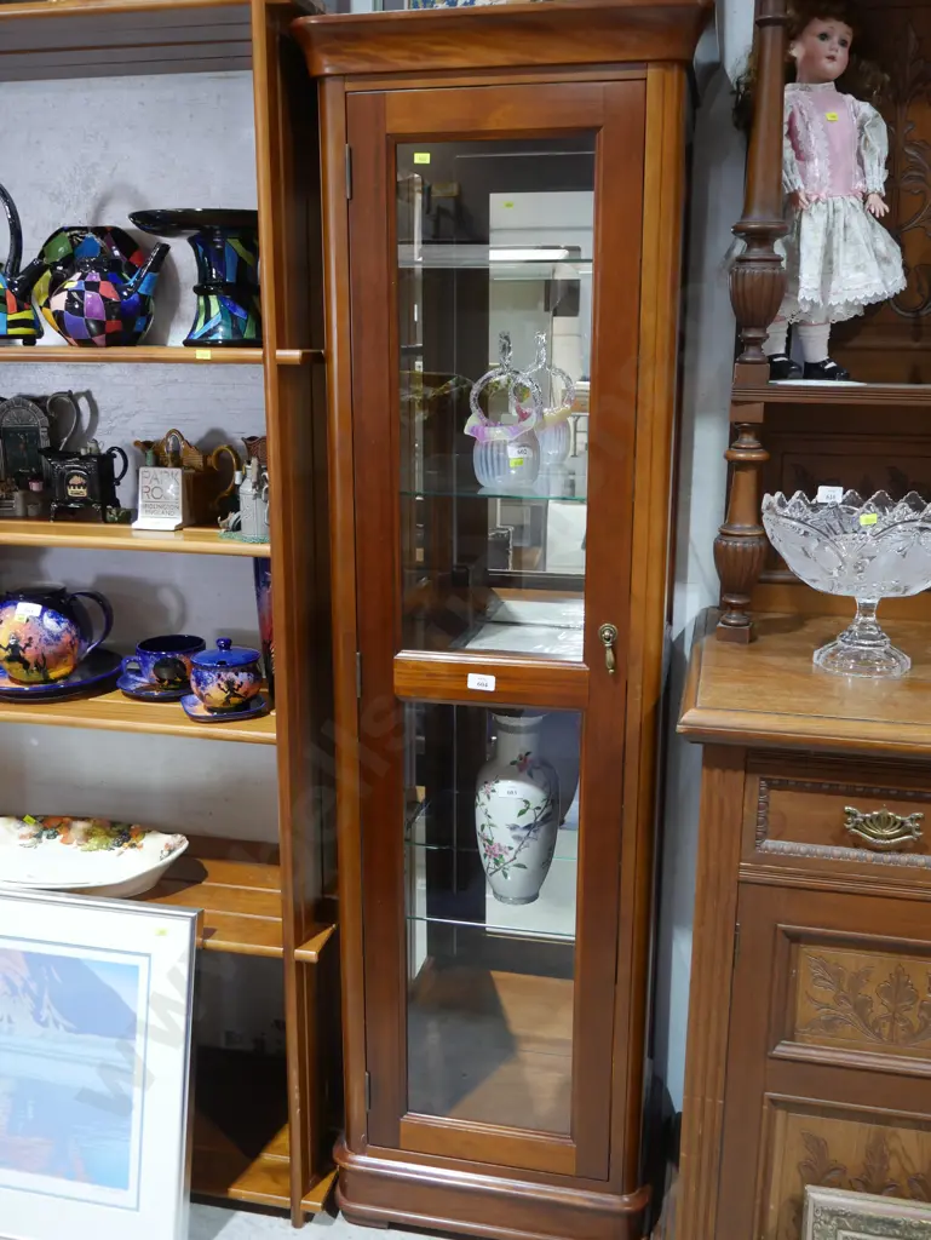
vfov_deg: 56.8
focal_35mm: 32
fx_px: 1147
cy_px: 620
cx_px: 466
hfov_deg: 44.2
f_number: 3.6
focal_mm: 16
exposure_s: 1/60
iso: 640
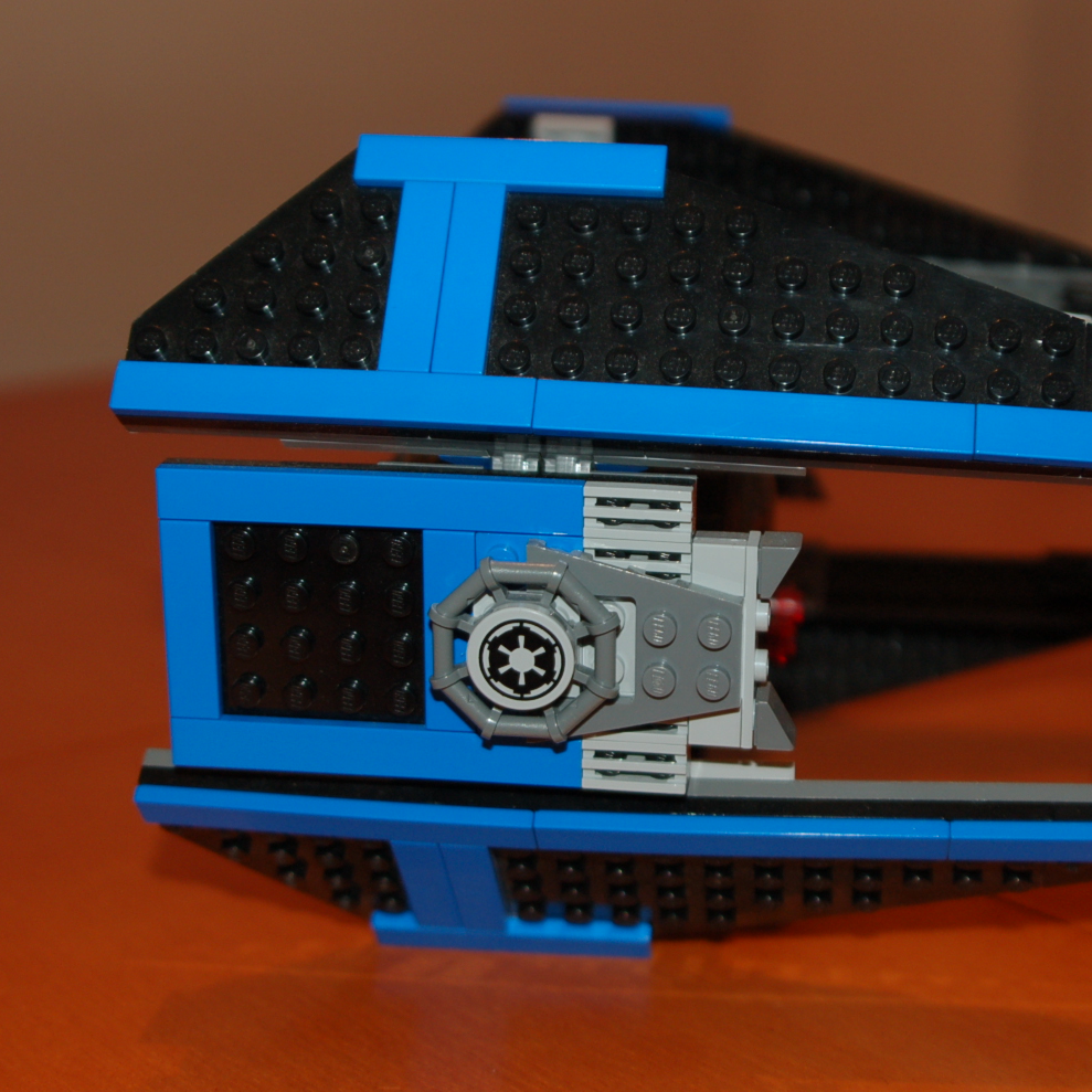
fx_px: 2213
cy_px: 550
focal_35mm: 62
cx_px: 672
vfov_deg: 27.7
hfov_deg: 27.6
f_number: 3.8
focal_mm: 32
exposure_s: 1/60
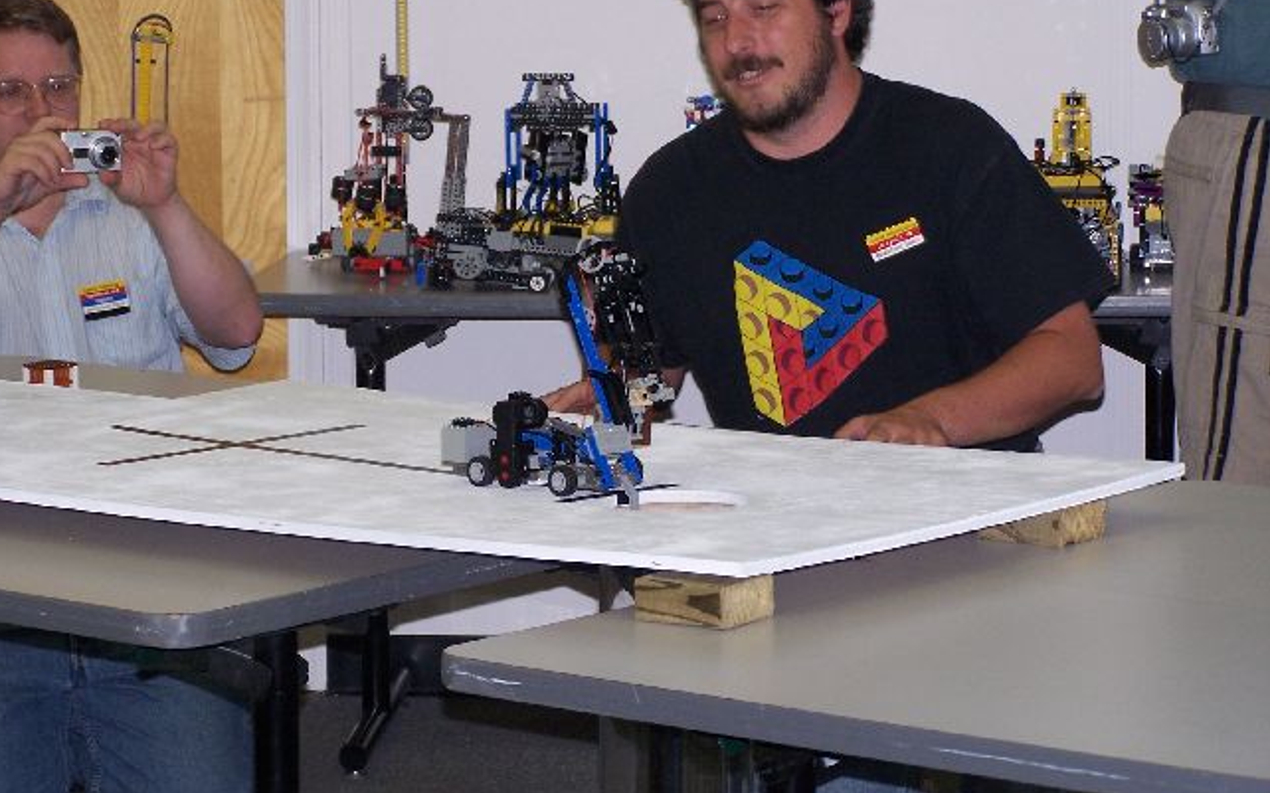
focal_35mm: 137
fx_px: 4741
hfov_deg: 15.3
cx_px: 631
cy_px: 328
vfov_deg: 9.6
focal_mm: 21.2
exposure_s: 1/100
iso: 140
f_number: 3.2
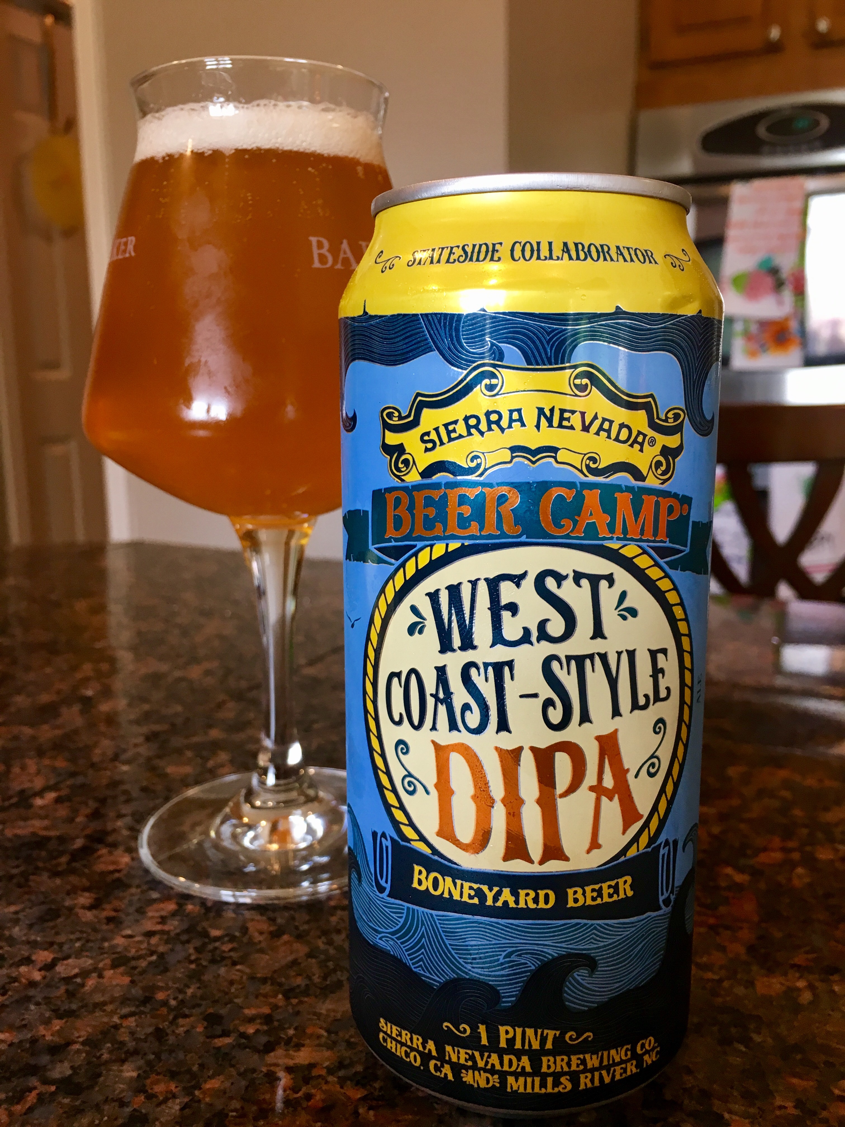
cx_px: 422
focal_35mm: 29
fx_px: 944
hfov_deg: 48.2
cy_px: 564
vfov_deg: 61.7
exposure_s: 1/30
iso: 64
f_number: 2.2
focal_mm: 4.15
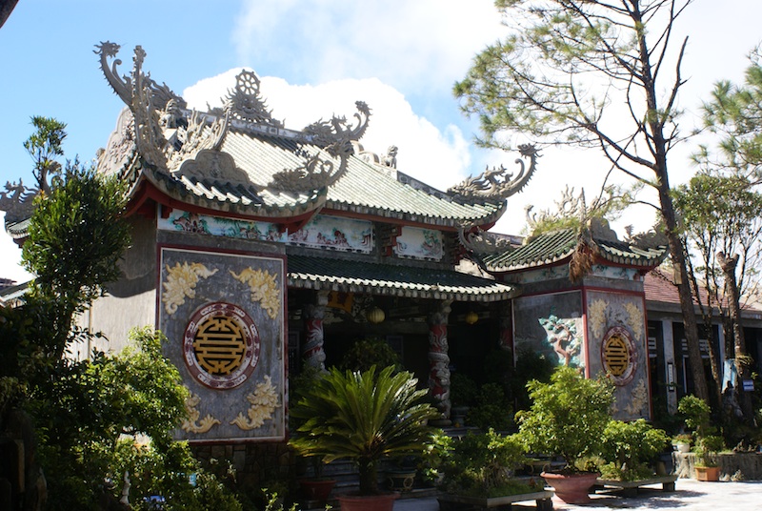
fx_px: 827
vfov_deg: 34.3
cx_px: 381
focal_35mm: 39
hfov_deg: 49.5
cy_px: 256
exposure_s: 1/50
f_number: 18
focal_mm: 26
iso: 200
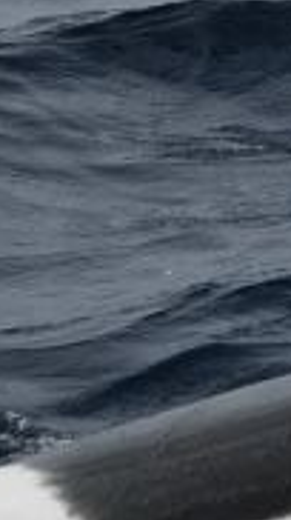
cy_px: 259
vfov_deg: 1.3
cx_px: 833
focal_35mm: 1659
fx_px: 22821
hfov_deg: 0.7
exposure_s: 1/8000
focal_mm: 360
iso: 900
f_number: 6
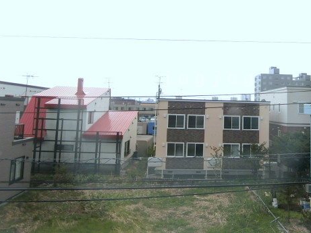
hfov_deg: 54.2
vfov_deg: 42.4
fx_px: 296
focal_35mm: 33
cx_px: 210
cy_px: 79
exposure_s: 1/200
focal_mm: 4.06
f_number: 6.9
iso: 80
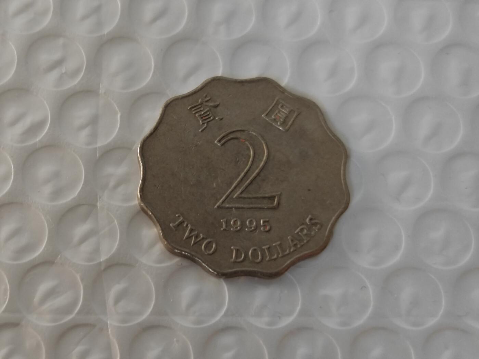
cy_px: 180
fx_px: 1038
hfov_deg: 26.0
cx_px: 240
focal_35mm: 75
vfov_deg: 19.6
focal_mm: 8.7
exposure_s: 1/54
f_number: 1.9
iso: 400
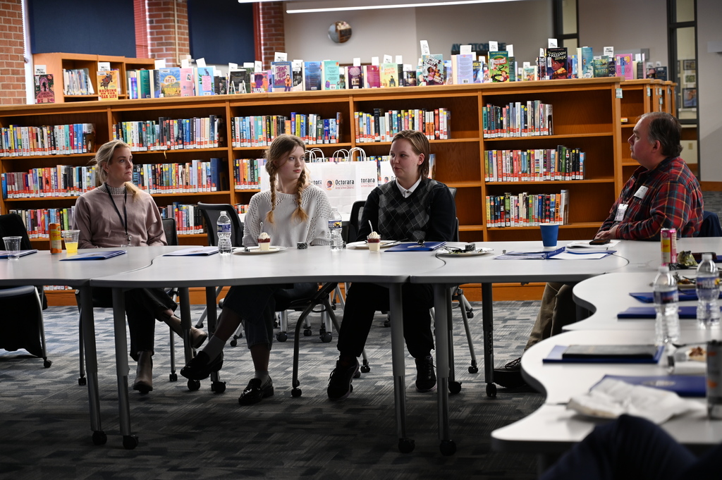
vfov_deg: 19.4
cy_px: 240
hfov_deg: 28.9
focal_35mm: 70
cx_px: 361
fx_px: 1403
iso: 560
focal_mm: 70
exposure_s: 1/125
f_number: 4
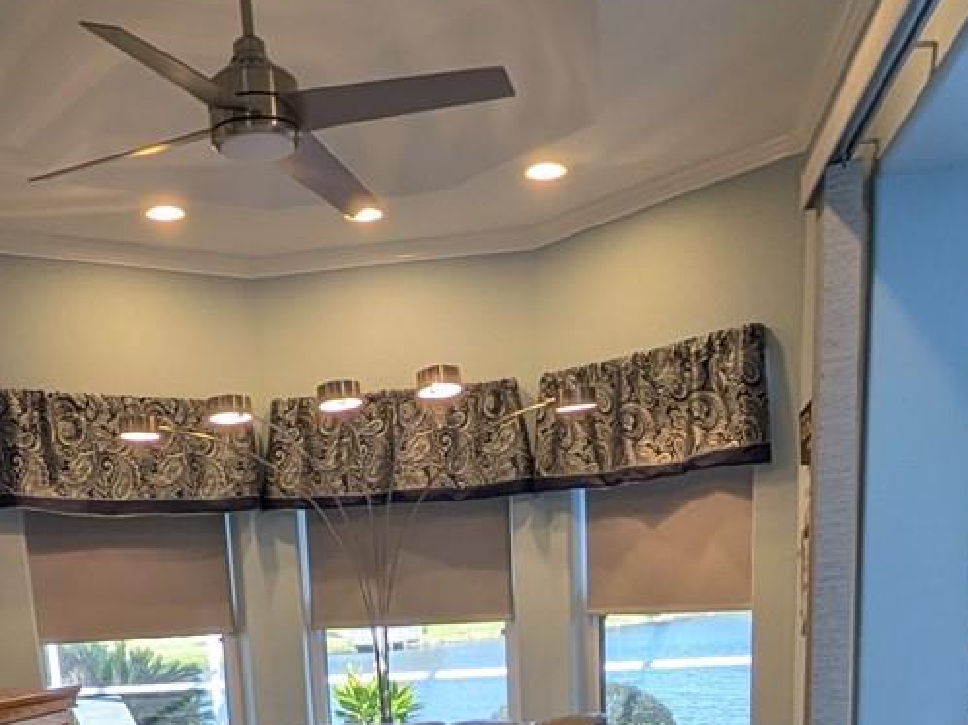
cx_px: 404
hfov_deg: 42.0
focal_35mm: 45
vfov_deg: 27.8
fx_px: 1258
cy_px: 890
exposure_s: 1/120
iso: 72
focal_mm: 1.83
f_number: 2.2
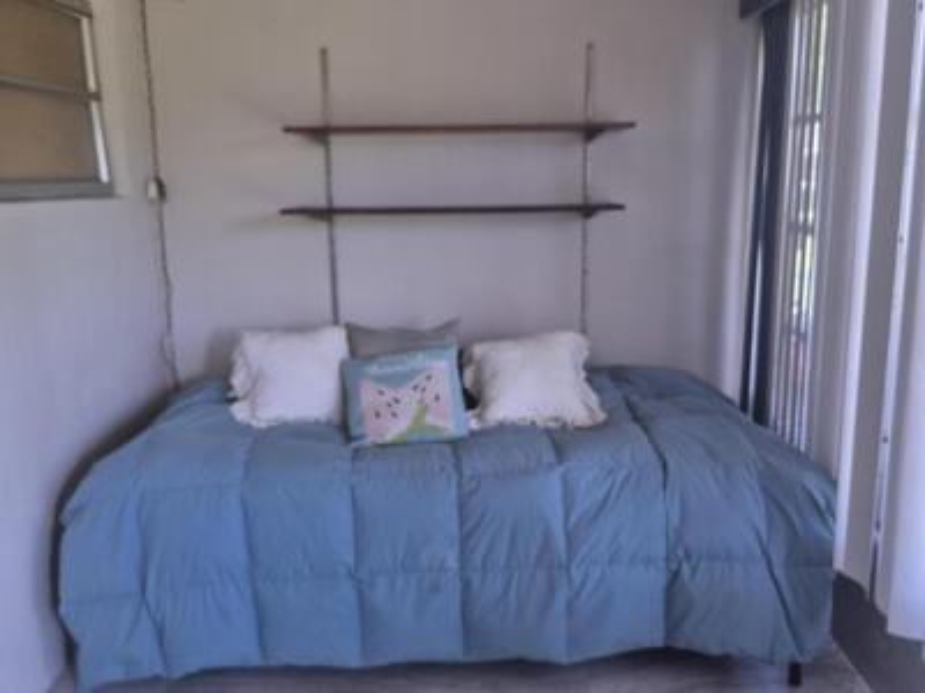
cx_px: 462
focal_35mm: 23
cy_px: 346
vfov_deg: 58.9
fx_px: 615
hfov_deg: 73.9
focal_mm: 5.4
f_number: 1.8
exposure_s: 1/120
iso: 320
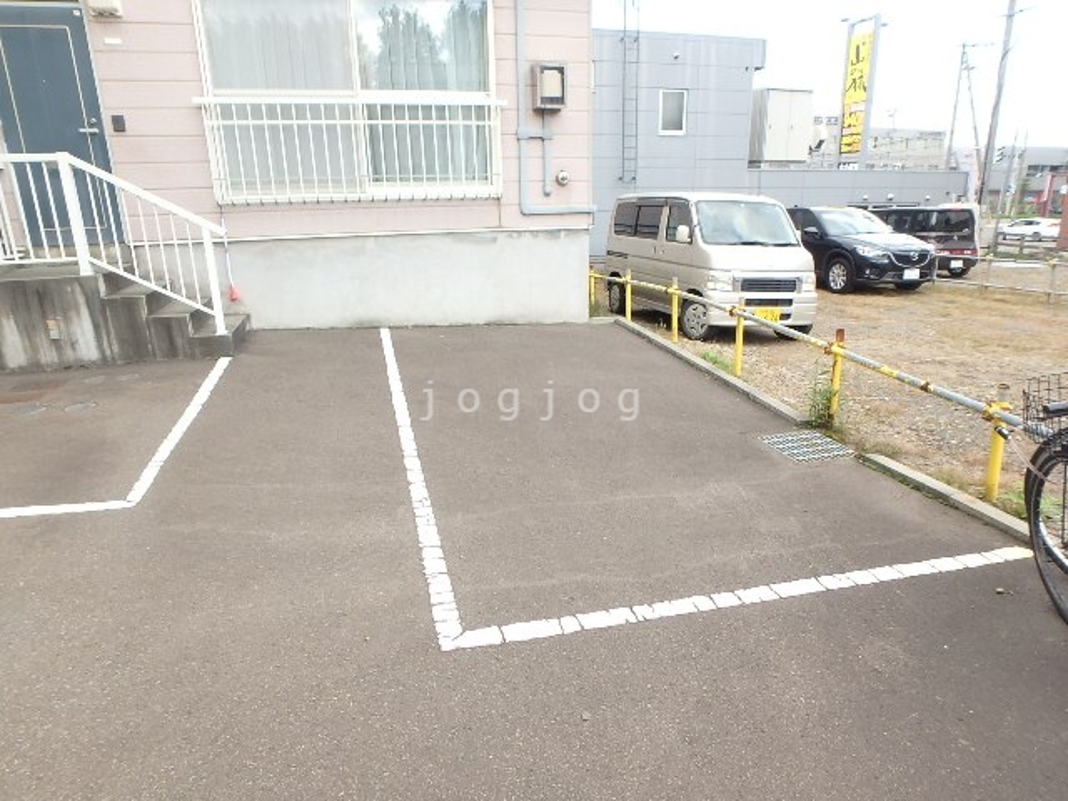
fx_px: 648
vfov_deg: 63.4
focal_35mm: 21
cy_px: 400
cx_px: 534
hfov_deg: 79.0
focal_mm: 3.7
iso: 125
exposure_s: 1/100
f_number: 3.5
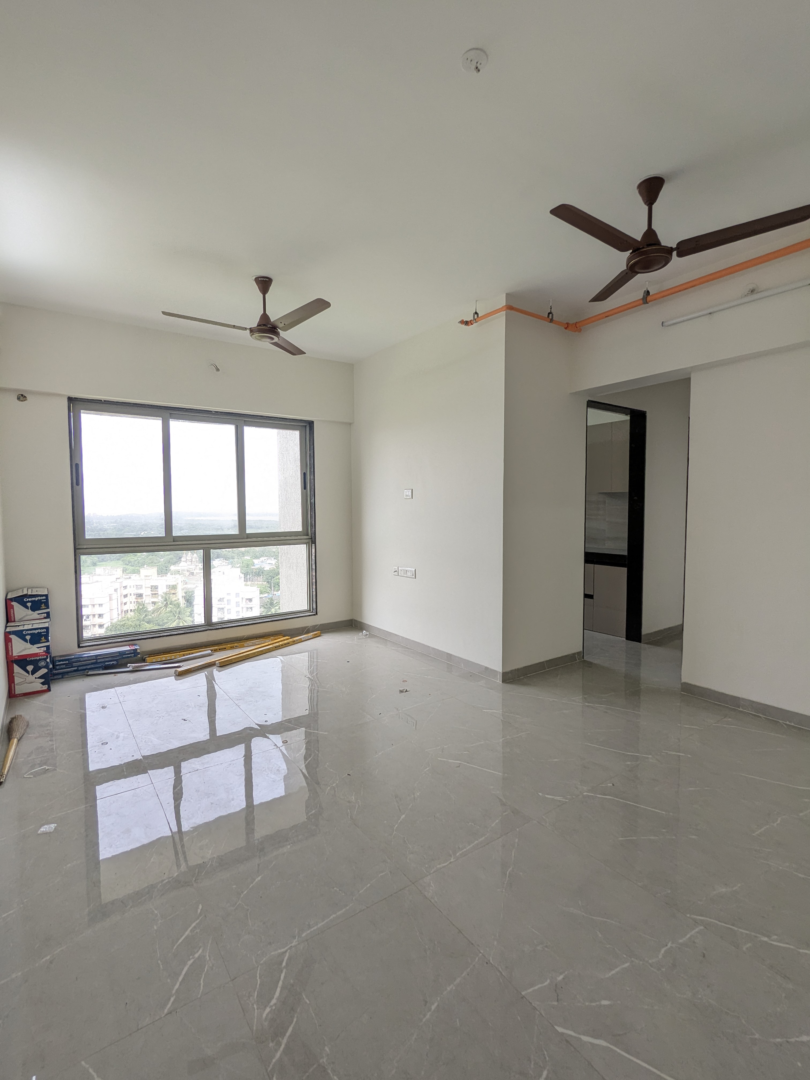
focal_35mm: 16
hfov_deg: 78.1
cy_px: 540
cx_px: 405
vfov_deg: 94.5
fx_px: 499
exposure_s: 1/145
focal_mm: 2.35
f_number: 2.2
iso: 51
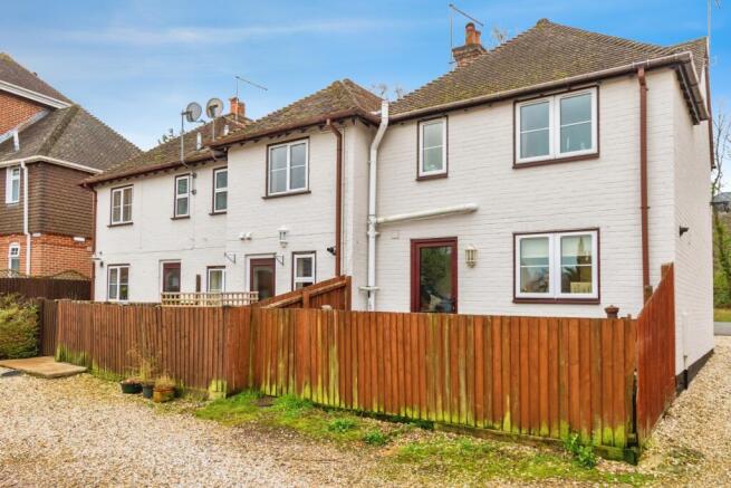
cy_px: 244
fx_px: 548
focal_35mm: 27
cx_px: 366
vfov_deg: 48.0
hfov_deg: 67.4
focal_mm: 18
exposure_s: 1/160
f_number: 6.3
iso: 400
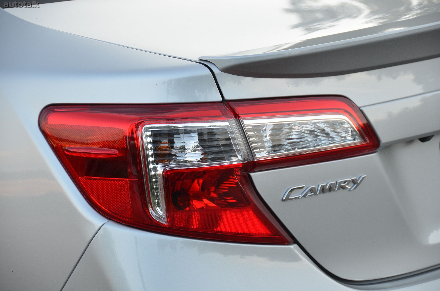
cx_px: 220
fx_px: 1738
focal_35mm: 142
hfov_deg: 14.4
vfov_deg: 9.6
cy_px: 146
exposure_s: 1/500
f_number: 5.3
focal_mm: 95
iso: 900
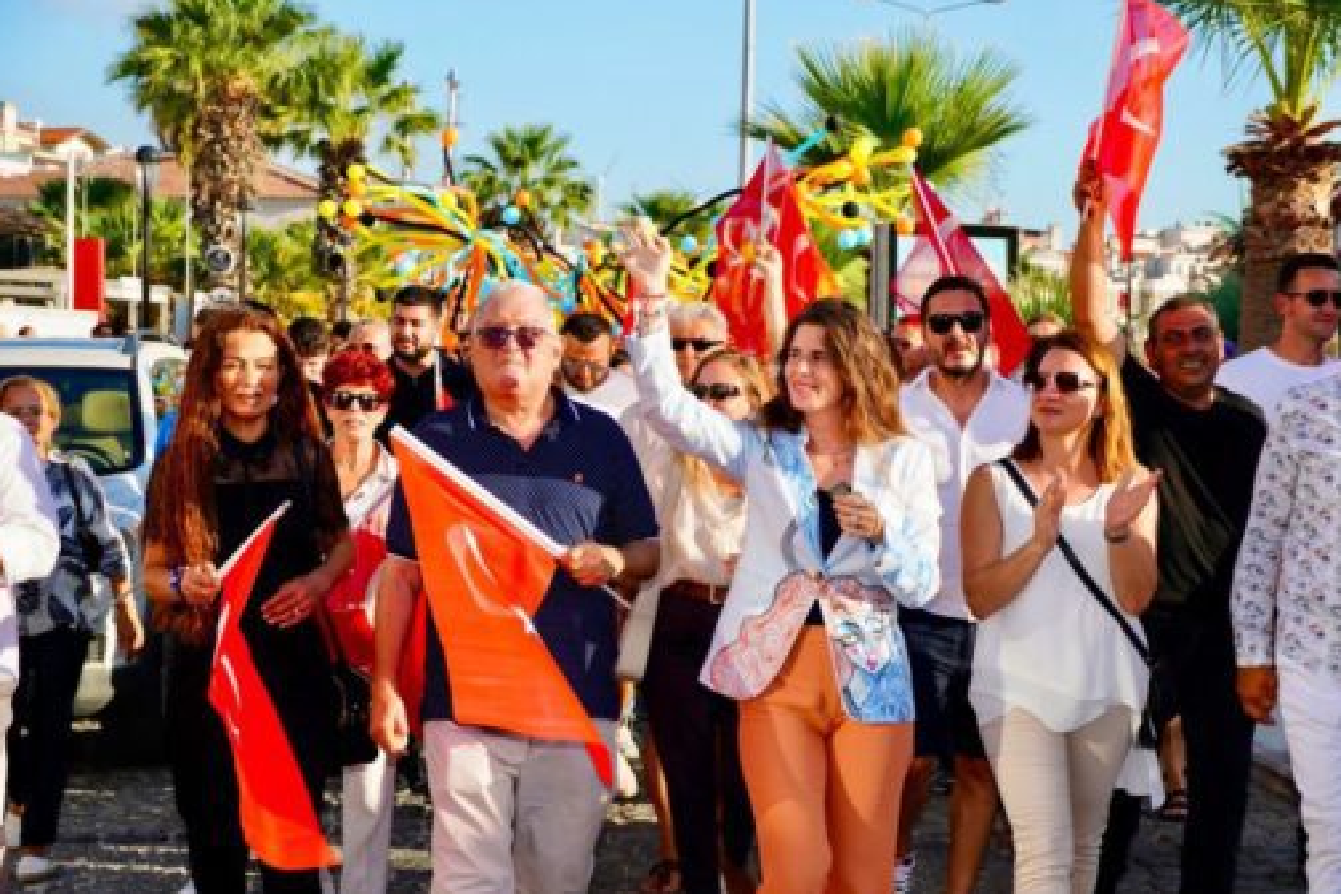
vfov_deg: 21.2
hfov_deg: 31.4
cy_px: 450
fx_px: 2384
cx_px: 670
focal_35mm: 64
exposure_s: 1/1000
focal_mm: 42
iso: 320
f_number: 5
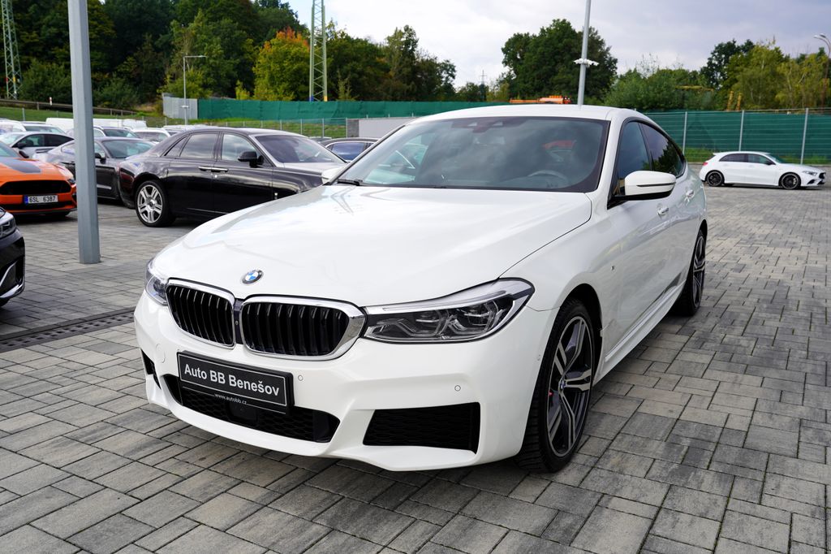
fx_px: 692
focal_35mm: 30
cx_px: 416
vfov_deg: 43.6
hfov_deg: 61.9
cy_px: 277
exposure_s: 1/100
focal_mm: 30
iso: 100
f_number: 6.3
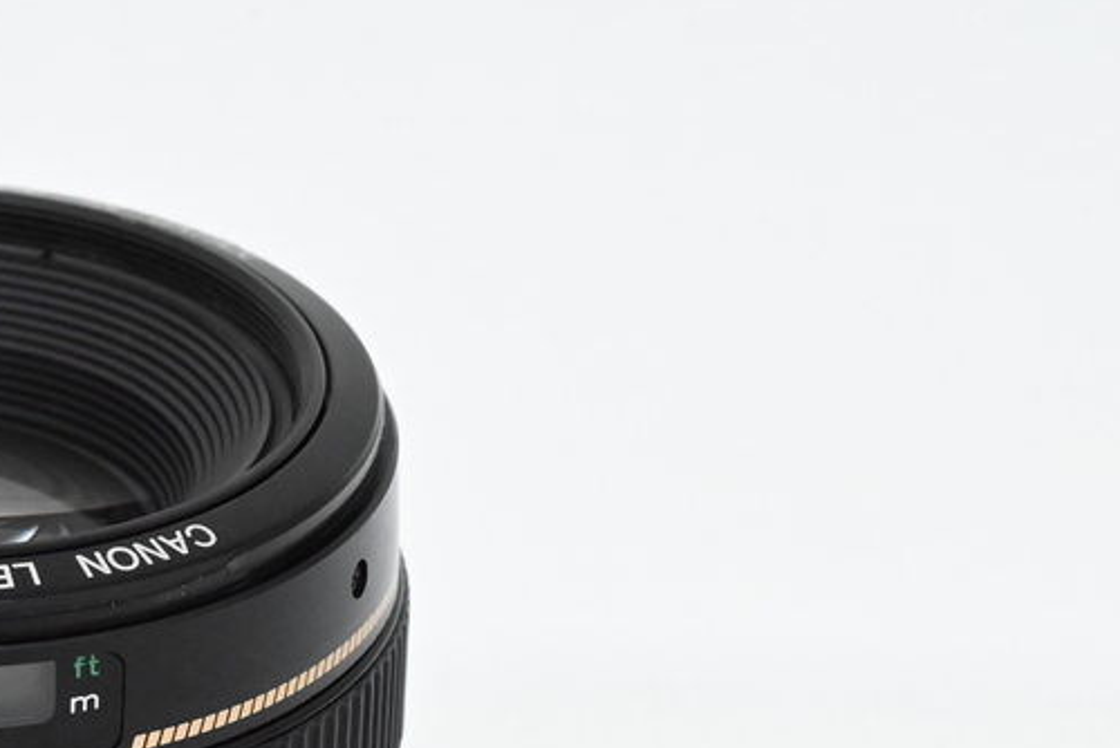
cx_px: -141
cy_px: 798
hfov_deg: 7.1
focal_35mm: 288
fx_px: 8965
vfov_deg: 4.8
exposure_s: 1/125
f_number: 14
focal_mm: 120
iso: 10000
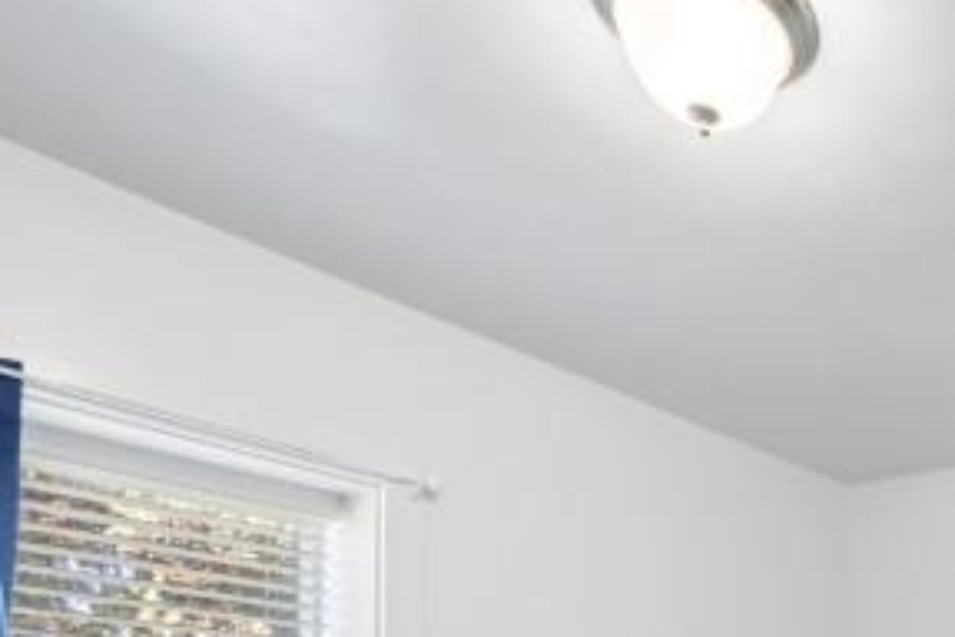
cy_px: 783
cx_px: 1108
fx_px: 928
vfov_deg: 31.2
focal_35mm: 35
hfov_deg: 40.7
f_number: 4
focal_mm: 14
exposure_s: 1/10
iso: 125
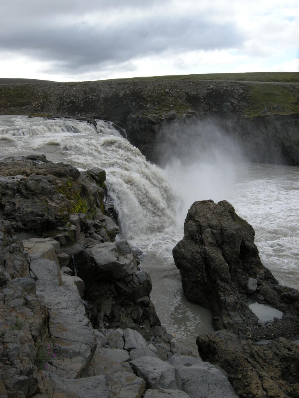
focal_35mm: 35
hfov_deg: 40.7
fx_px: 403
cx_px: 150
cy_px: 199
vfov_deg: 52.6
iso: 100
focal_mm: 7.5
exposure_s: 1/292
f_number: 5.4
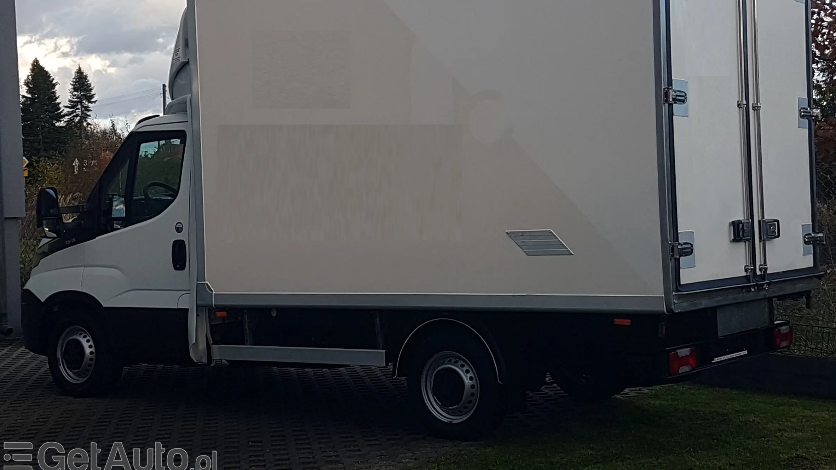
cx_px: 423
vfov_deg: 39.8
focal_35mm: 29
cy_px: 164
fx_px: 643
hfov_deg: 66.1
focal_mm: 4.2
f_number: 1.7
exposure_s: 1/710
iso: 40
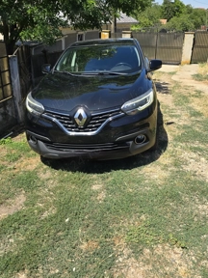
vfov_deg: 56.4
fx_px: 256
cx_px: 104
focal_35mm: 32
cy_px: 111
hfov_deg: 44.2
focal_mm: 6.3
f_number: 1.7
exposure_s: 1/588
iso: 12
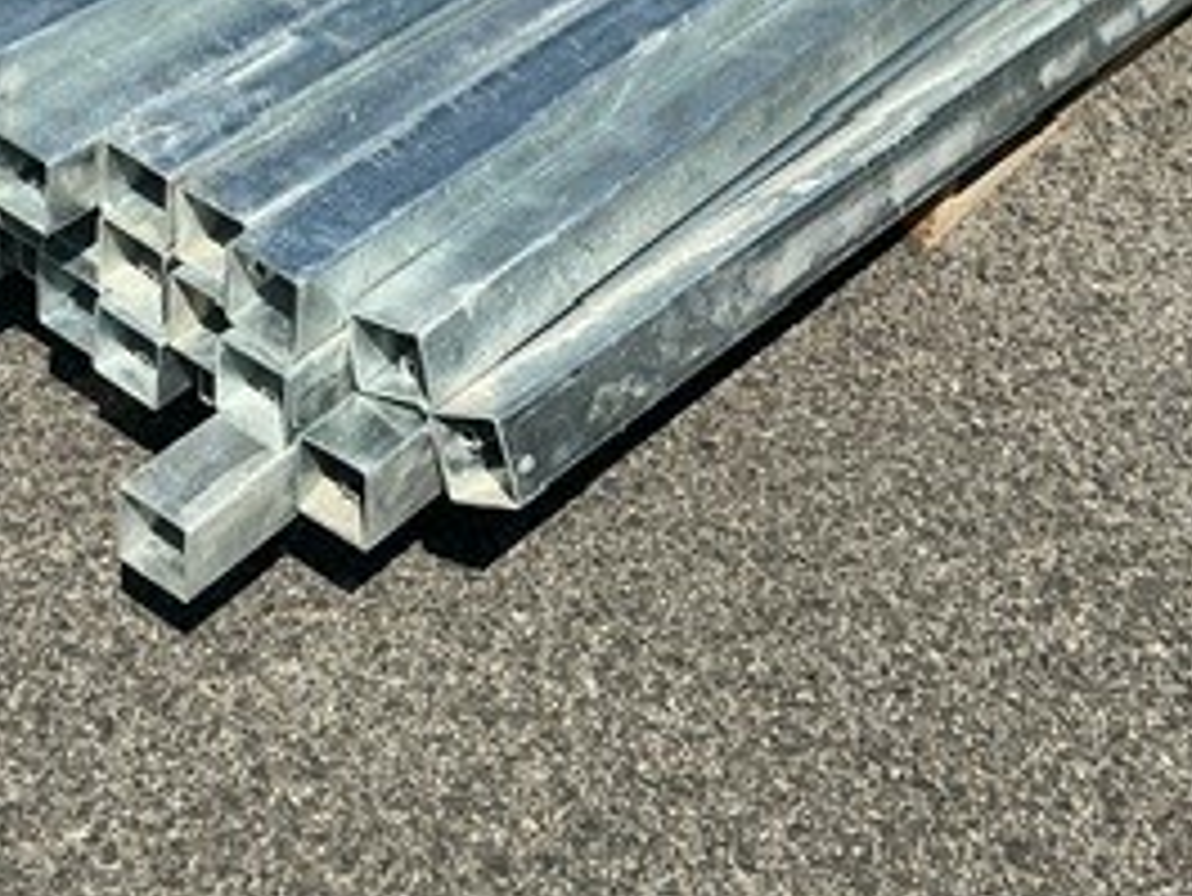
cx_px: 567
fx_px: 2412
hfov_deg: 27.8
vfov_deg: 20.2
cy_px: -63
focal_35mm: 70
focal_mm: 3
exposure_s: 1/2801
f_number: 1.8
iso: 25
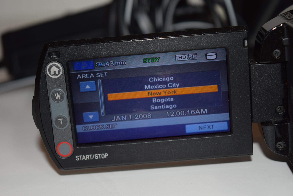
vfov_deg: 16.6
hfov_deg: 24.6
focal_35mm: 82
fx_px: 672
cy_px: 98
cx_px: 146
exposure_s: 1/60
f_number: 5.6
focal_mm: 55
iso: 450
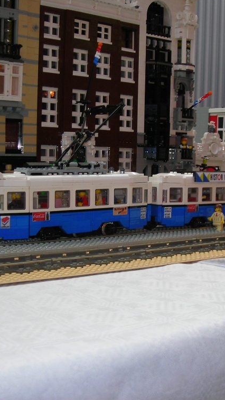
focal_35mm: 56
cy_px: 198
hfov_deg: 21.4
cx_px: 132
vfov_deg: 37.2
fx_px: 594
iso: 50
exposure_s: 1/30
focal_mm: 6.3
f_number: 3.2
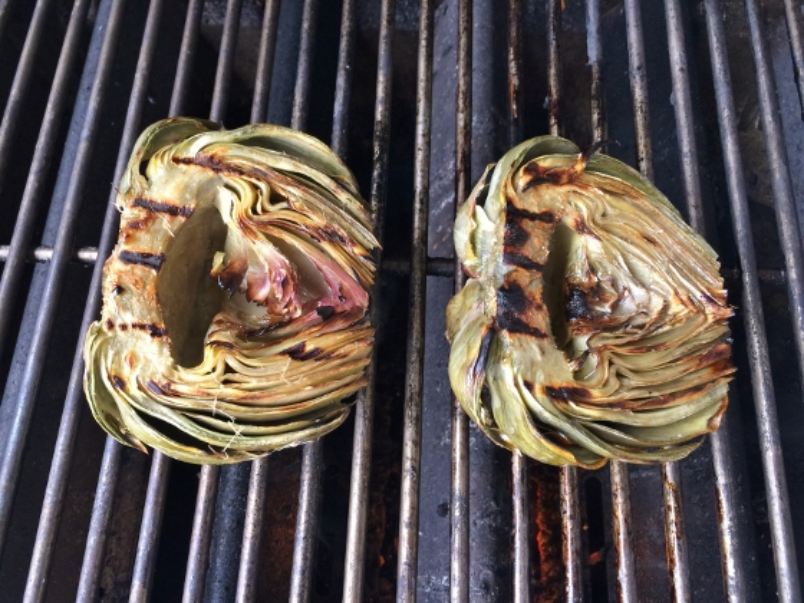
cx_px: 402
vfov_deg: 48.2
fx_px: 674
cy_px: 302
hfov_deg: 61.7
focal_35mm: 29
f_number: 2.2
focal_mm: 4.15
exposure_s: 1/15
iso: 32
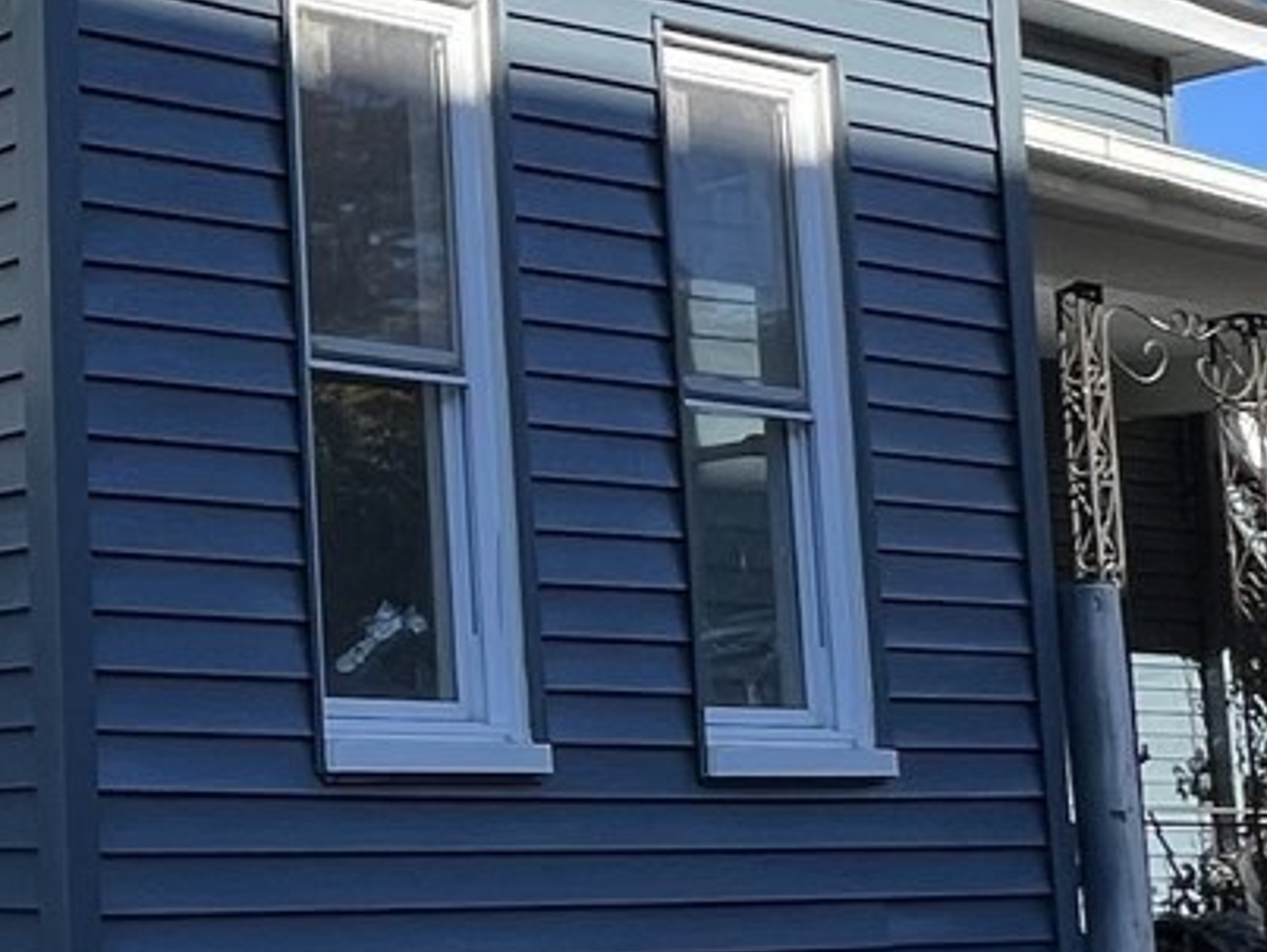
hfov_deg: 23.6
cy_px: 496
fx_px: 2418
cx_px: -616
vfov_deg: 22.3
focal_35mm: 66
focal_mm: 1.57
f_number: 1.8
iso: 32
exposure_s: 1/978
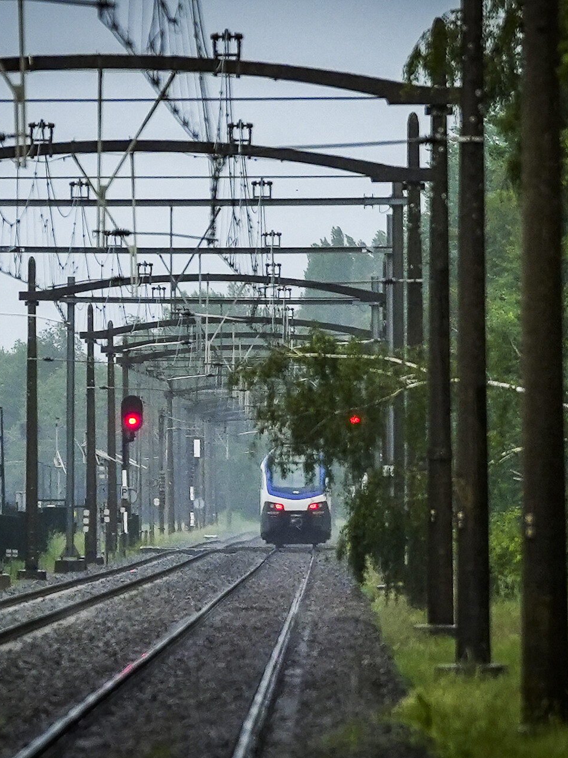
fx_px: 9495
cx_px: 306
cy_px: 380
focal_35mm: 434
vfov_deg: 4.6
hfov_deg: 3.4
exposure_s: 1/3200
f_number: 2.8
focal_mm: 200
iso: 800
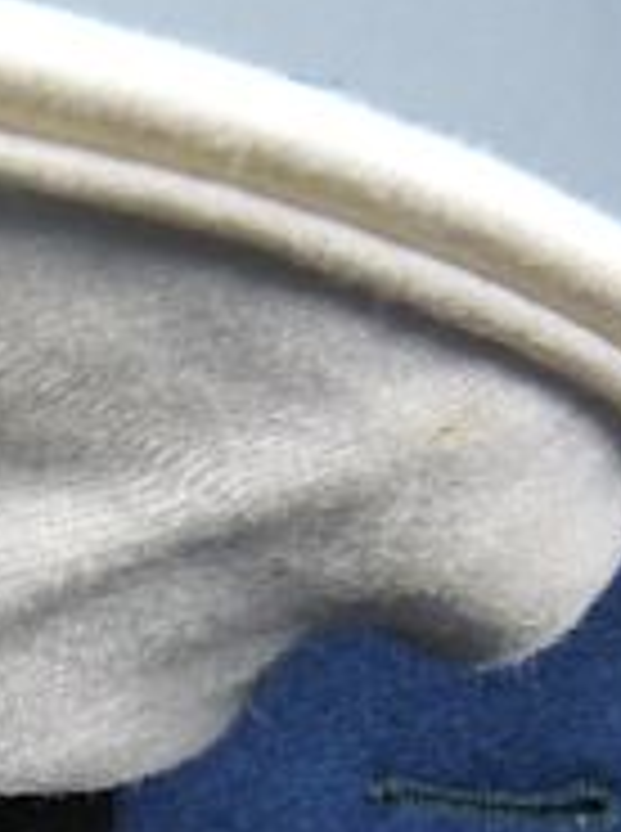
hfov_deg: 10.3
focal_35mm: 117
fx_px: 2808
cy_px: 1147
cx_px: -1044
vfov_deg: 15.8
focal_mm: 4.8
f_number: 2.8
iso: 320
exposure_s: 1/30
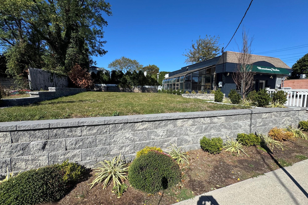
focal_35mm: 15
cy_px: 102
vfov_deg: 77.3
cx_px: 156
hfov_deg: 100.4
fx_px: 128
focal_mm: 2.22
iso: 50
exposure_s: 1/1832
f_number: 2.2
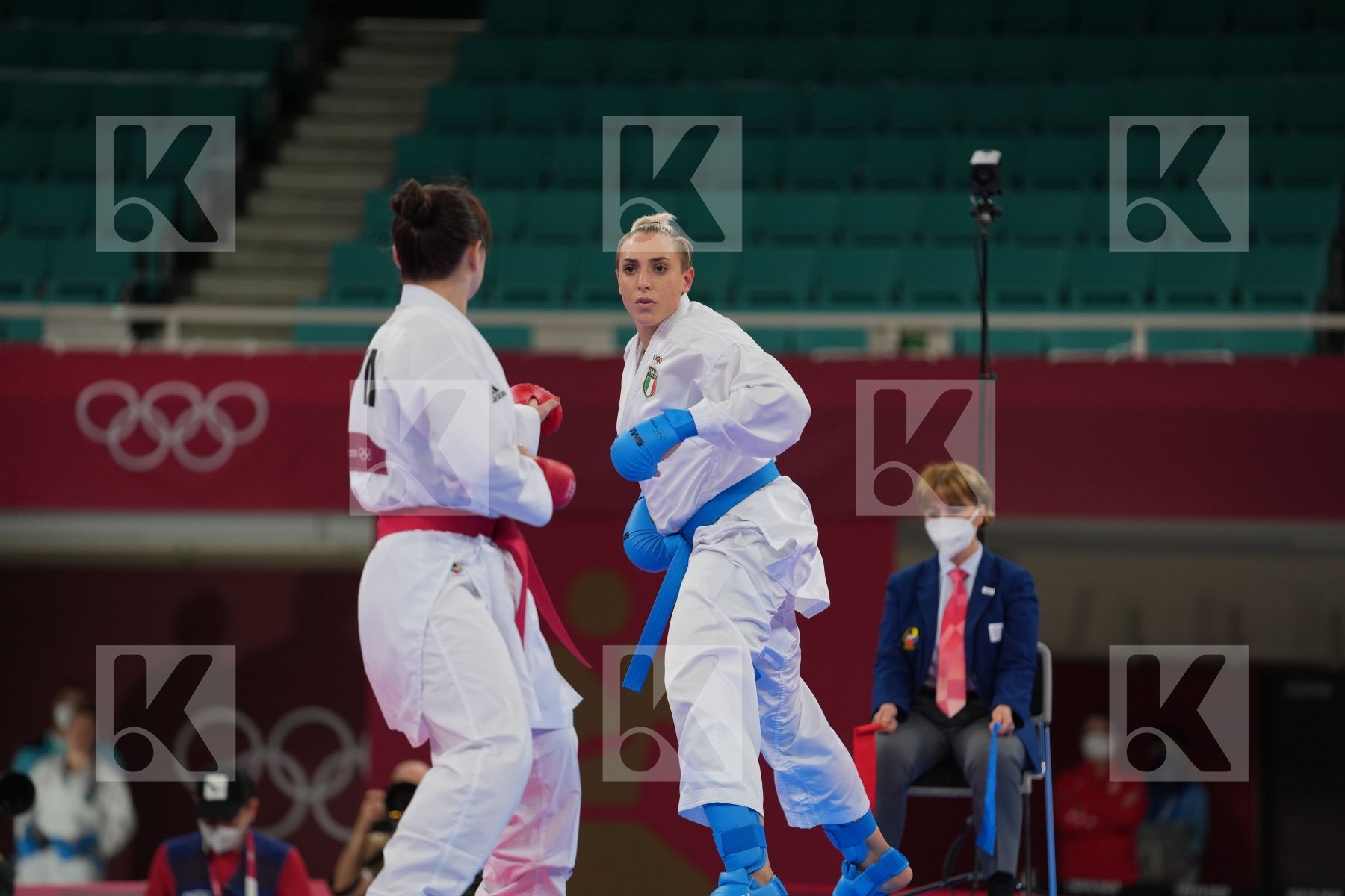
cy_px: 448
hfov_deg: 10.3
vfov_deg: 6.9
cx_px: 672
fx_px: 7472
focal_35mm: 200
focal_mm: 200
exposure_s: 1/1000
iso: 500
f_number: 2.8
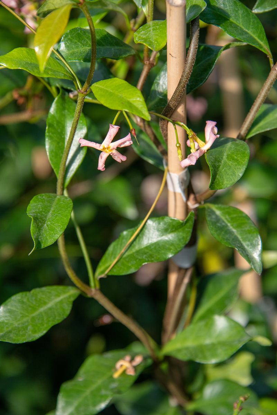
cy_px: 208
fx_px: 1845
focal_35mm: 160
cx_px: 138
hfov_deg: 8.6
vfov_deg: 12.8
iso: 500
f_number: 7.1
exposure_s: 1/640
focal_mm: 160
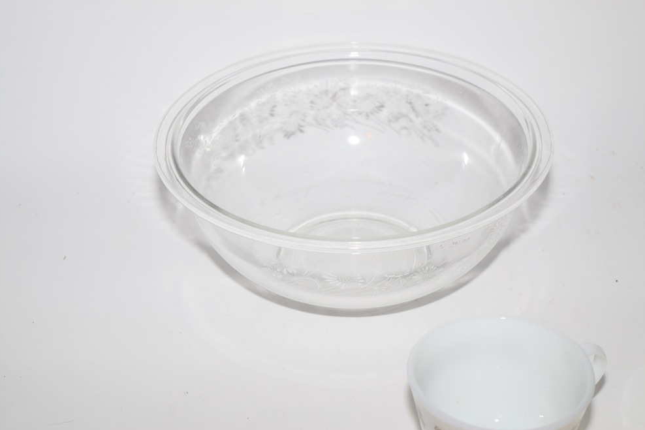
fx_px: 1496
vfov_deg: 16.4
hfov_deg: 24.3
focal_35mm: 84
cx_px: 322
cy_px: 217
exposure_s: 1/60
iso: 450
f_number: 5.6
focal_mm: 55
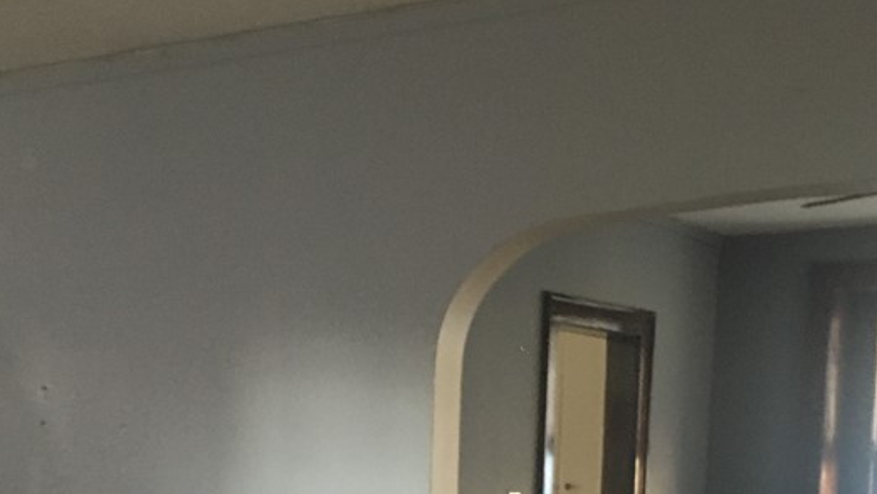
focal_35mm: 62
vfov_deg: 18.3
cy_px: 613
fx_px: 1442
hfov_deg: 33.7
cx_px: 343
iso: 200
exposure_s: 1/20
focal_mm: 4.15
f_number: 2.2
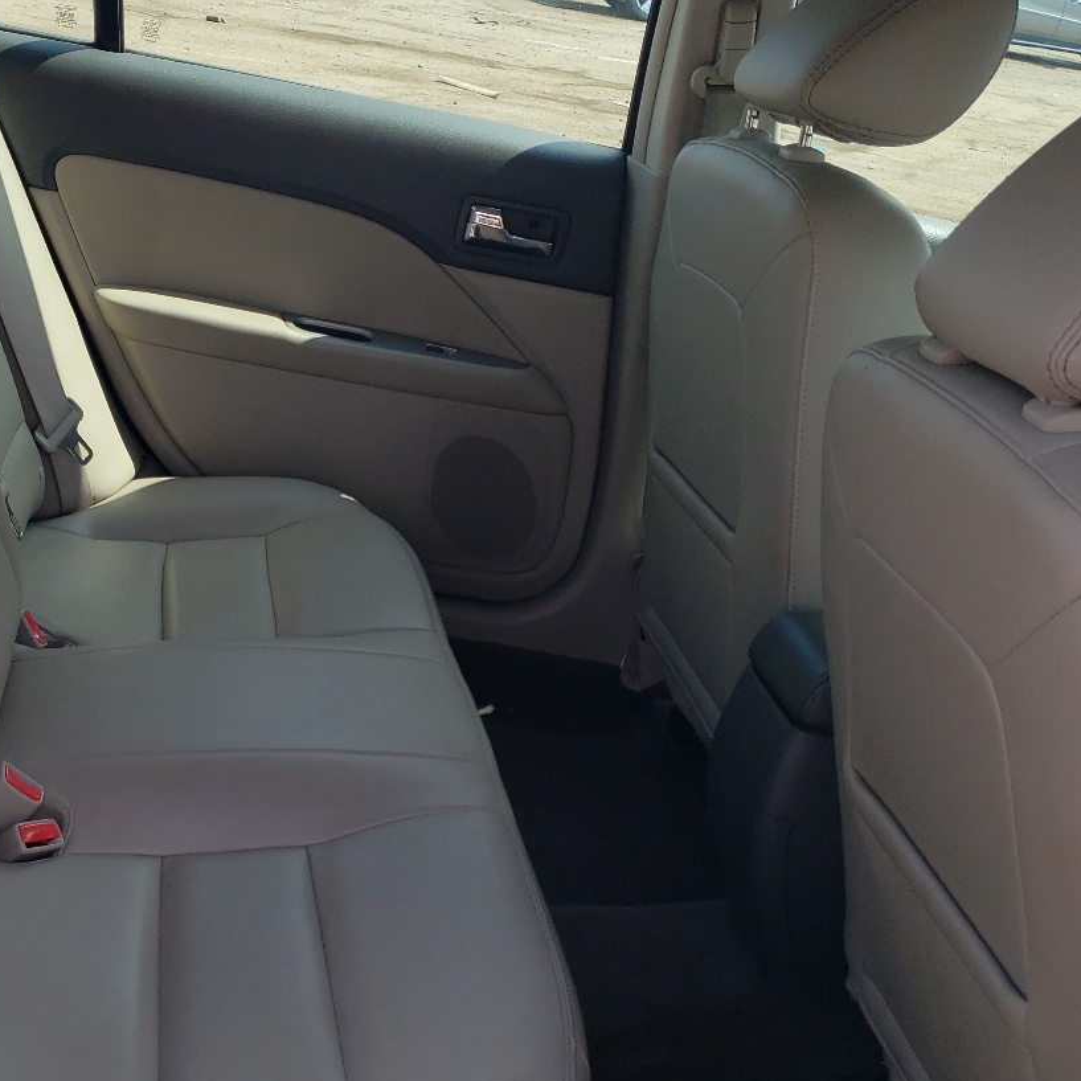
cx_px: 217
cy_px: 666
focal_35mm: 45
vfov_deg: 37.4
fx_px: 1590
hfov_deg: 36.3
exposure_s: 1/1111
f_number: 1.5
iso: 50
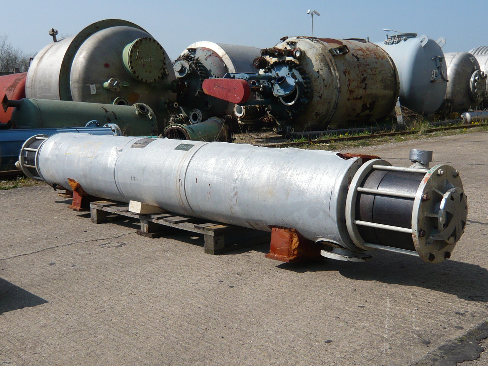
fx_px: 592
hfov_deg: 44.8
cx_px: 244
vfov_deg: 34.3
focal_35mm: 42
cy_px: 183
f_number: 8
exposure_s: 1/250
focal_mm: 4.6
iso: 100
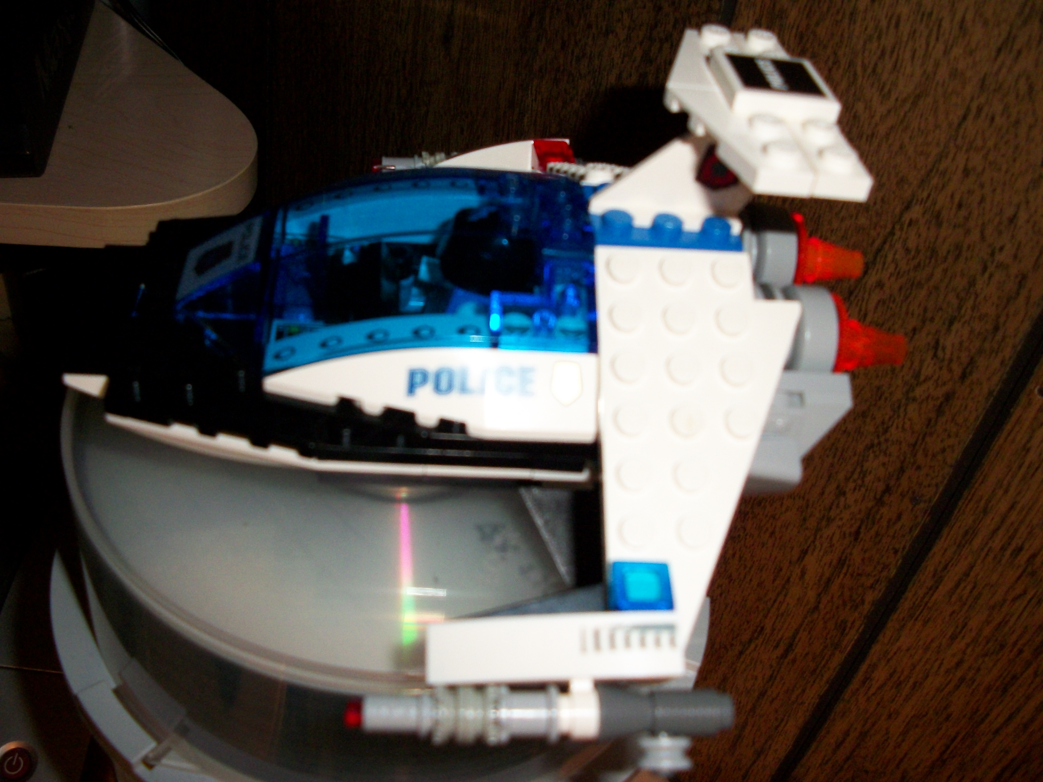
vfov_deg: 40.7
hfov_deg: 52.6
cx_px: 522
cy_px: 391
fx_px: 1055
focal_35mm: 35
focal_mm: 6.3
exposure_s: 1/125
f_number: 3.1
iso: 250
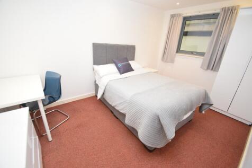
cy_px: 84
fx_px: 105
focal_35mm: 15
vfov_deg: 77.3
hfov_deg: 100.4
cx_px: 126
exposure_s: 1/80
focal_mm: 10
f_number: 4.5
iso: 800
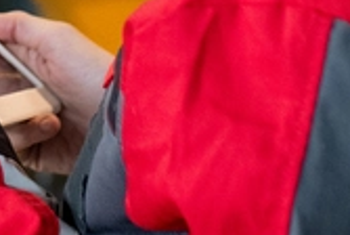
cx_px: -306
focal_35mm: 251
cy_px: -277
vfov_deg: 5.4
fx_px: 2445
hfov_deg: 7.9
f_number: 2.8
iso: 800
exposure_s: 1/125
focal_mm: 35
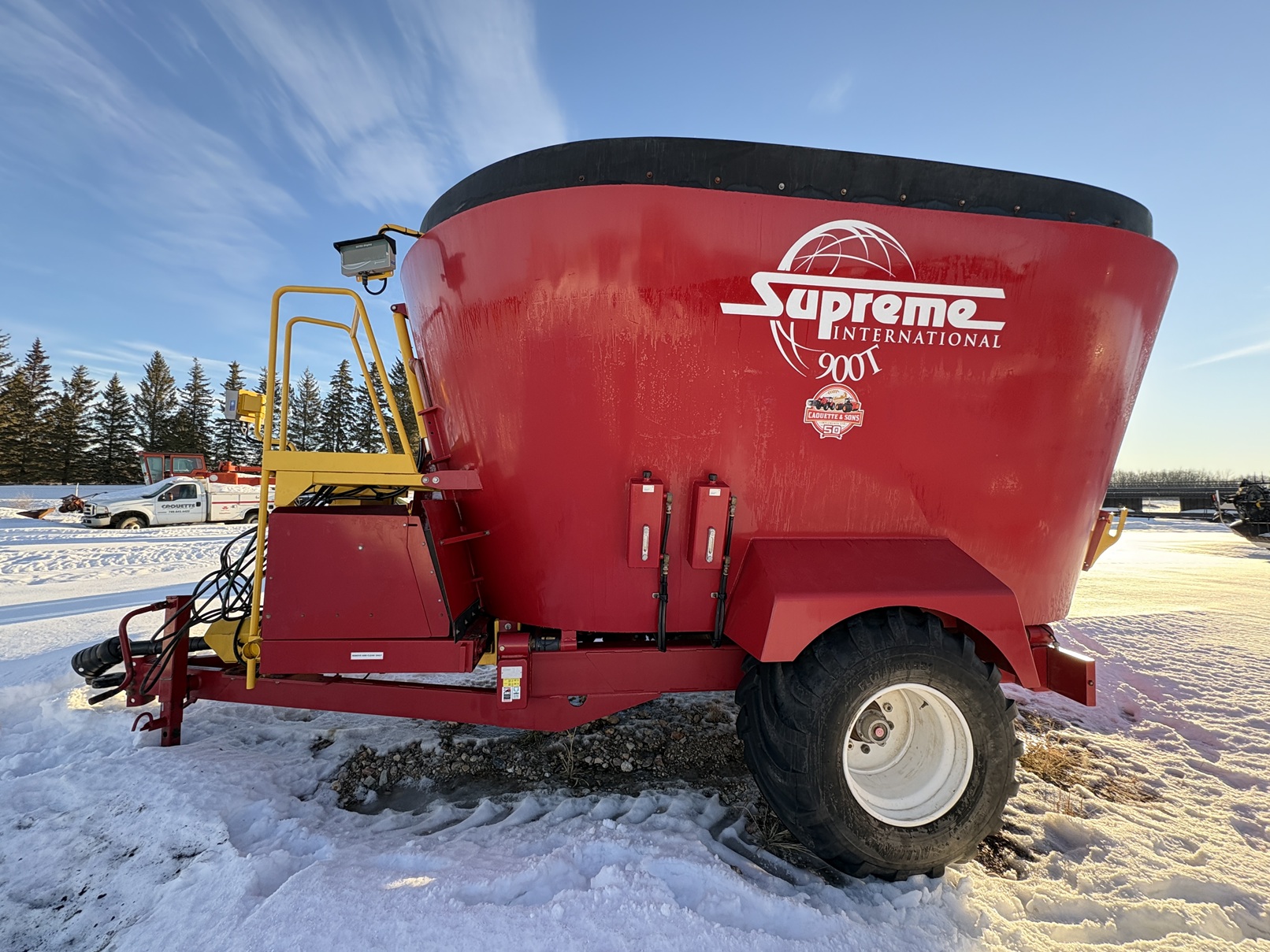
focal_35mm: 14
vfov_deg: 85.7
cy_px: 476
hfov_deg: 102.1
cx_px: 635
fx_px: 514
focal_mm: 2.22
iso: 64
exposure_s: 1/257
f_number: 2.2
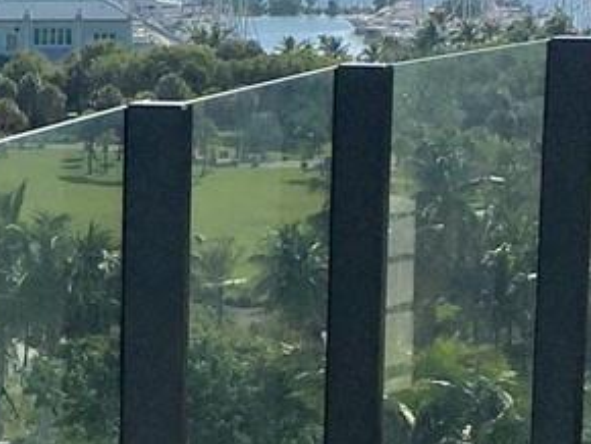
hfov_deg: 12.0
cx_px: -190
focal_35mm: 160
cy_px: 338
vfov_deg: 9.3
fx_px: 2734
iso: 32
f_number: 2.2
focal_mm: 4.15
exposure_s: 1/5650
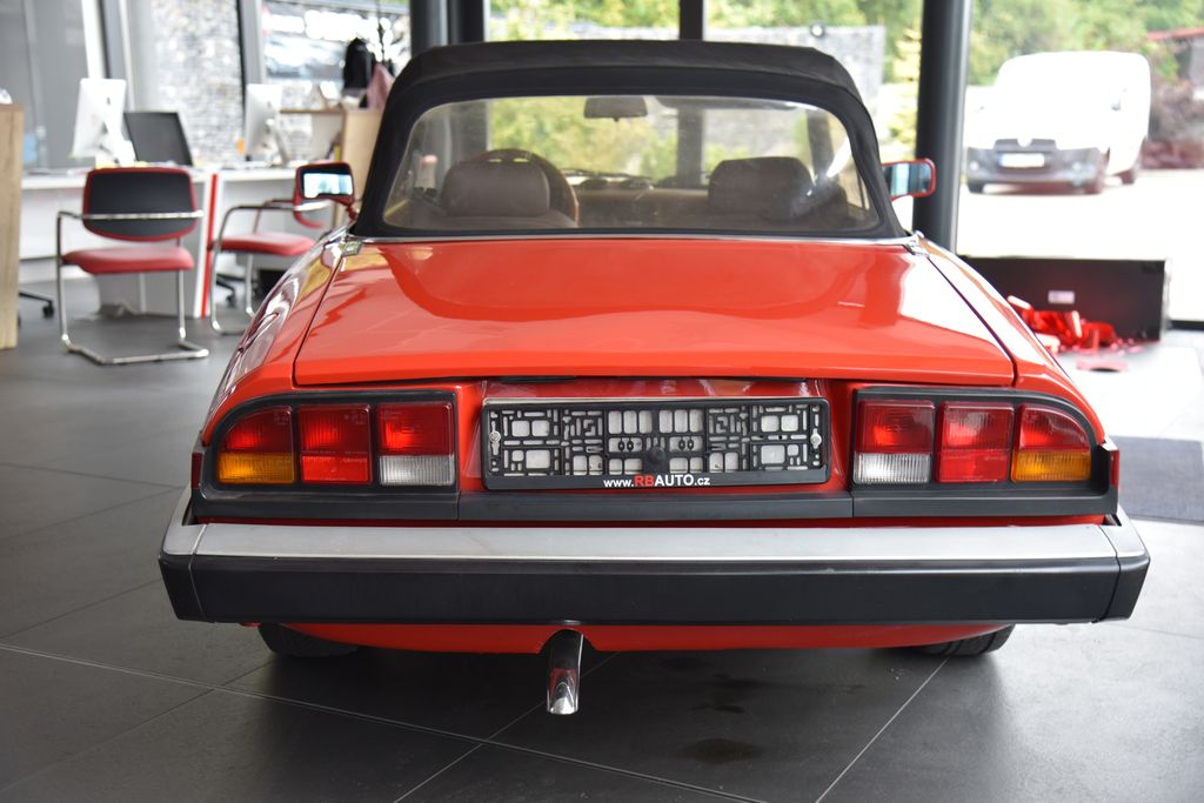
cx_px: 602
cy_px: 402
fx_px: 1605
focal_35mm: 48
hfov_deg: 41.1
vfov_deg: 28.1
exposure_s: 1/30
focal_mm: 48
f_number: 4
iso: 500
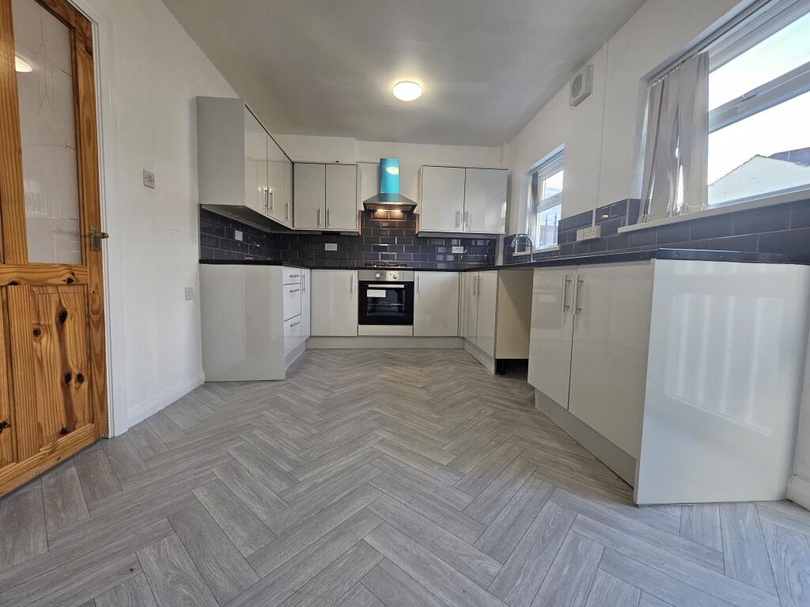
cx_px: 405
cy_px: 304
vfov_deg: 89.9
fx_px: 304
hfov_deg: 106.2
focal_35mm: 13
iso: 125
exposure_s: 1/50
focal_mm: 2.2
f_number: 2.2
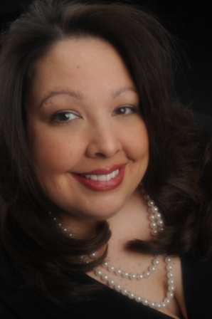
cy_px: 160
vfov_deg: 42.4
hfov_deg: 28.9
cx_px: 106
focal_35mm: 46
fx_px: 411
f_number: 18
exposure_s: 1/60
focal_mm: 31
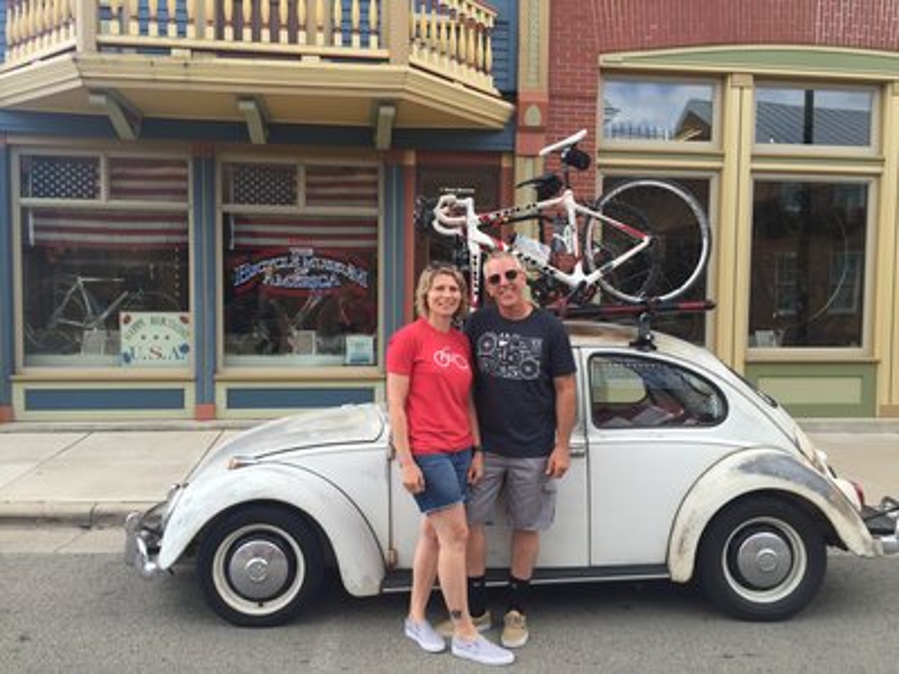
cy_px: 337
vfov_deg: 48.2
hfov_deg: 61.7
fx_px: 753
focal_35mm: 29
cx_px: 450
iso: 32
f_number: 2.2
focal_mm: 4.15
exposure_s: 1/542
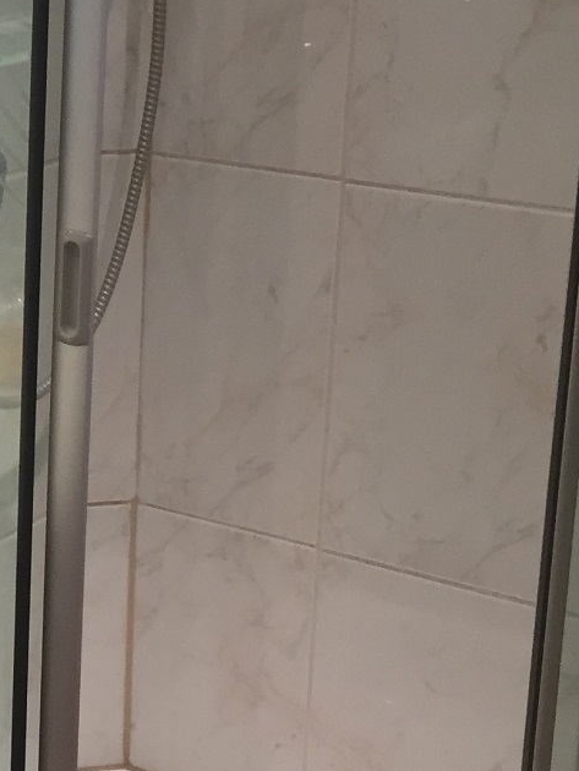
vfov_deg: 21.2
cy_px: 278
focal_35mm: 92
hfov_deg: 15.3
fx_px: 2050
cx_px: -186
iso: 100
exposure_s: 1/33
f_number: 2.2
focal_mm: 4.15
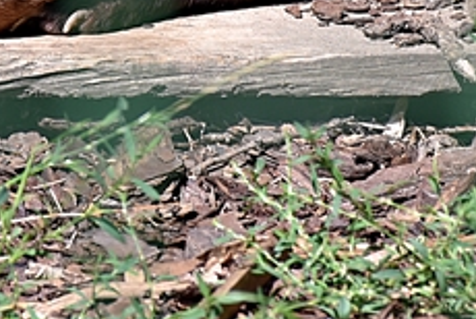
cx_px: 93
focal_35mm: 934
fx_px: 12365
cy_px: -49
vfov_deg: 1.5
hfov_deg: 2.2
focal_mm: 140
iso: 200
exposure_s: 1/500
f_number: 5.6
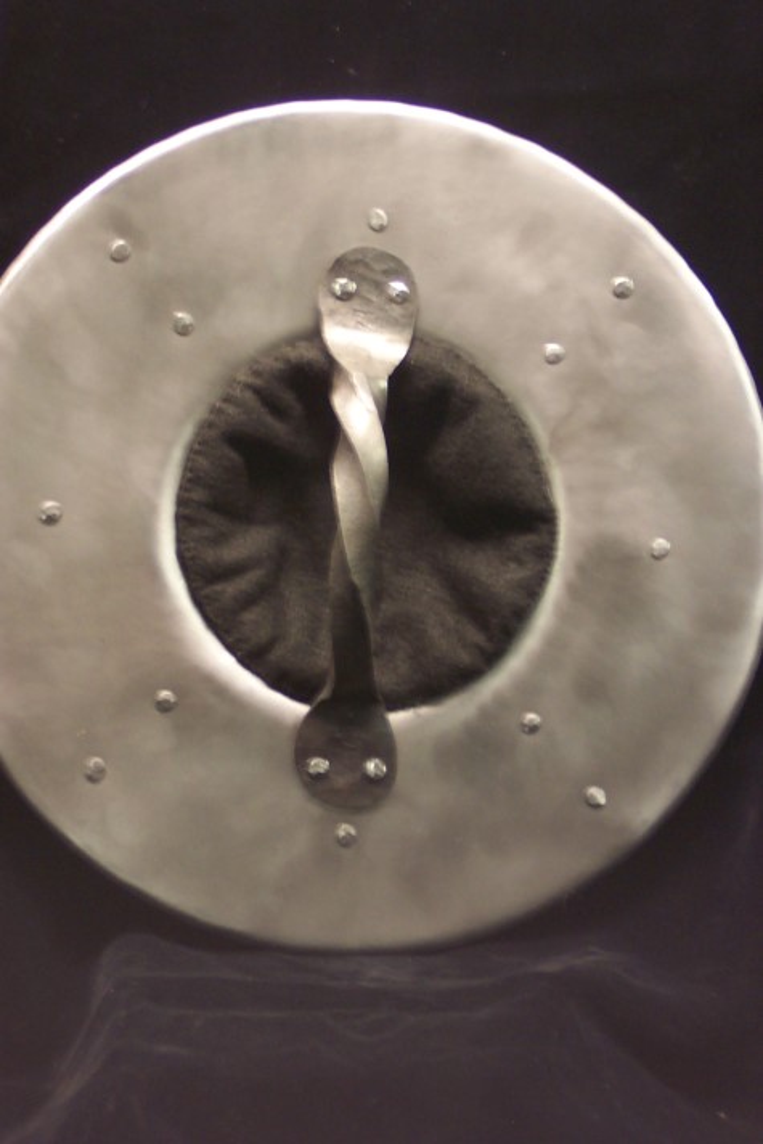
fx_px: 2828
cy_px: 572
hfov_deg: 15.4
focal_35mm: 89
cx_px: 382
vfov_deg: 22.9
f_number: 4
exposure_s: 1/8
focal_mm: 18.7
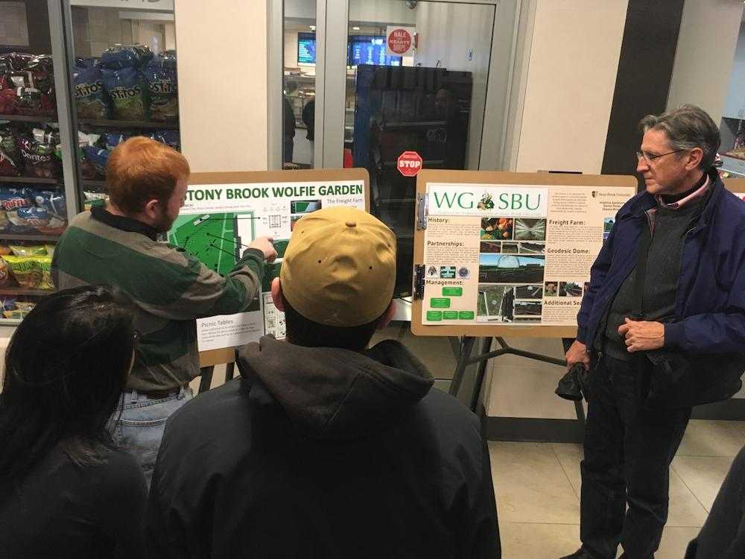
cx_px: 372
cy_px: 280
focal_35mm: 29
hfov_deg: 61.7
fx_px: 624
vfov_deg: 48.2
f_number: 2.2
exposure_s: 1/30
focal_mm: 4.15
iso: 160
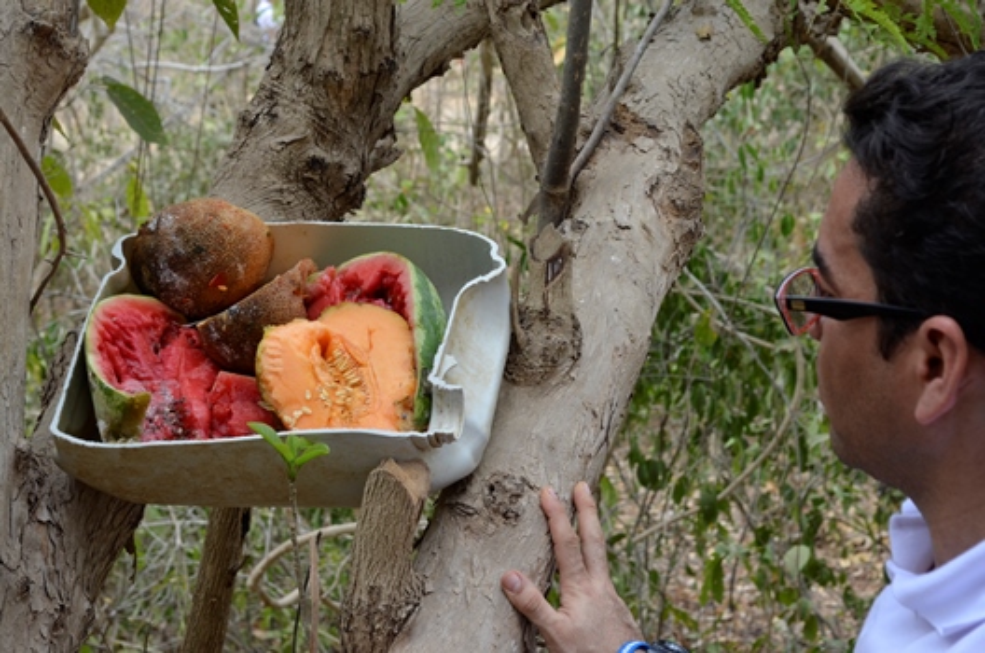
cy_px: 326
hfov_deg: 24.7
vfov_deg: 16.5
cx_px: 492
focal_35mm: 82
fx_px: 2253
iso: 160
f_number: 8
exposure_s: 1/60
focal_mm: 55
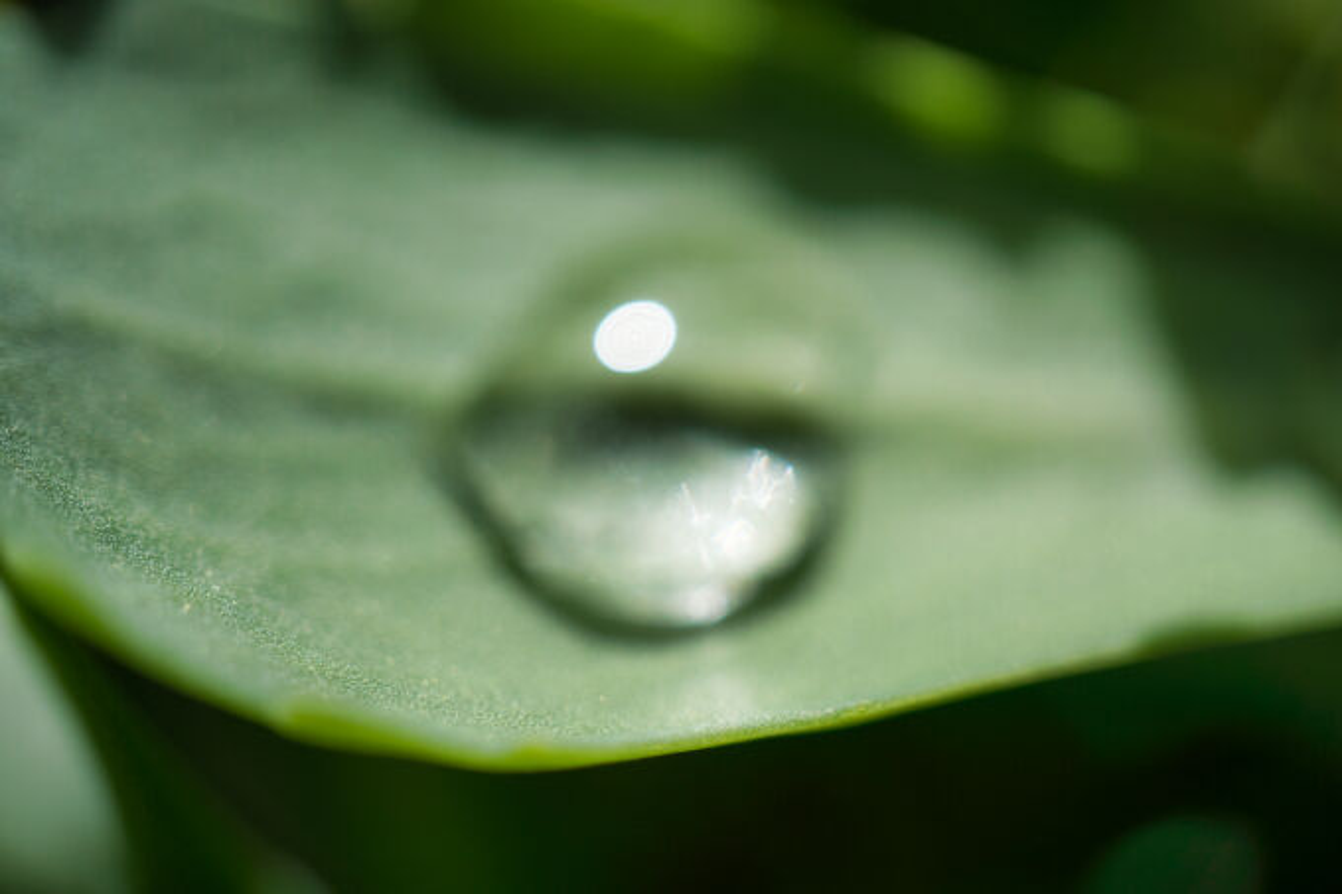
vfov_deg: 29.9
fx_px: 1677
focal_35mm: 45
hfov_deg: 43.6
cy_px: 447
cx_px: 671
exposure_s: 1/2000
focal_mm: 30
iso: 100
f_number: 5
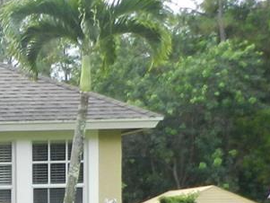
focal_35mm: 170
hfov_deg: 10.0
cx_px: -403
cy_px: 300
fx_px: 1327
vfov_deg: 8.6
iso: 160
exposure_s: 1/200
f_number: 3.7
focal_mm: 5.6
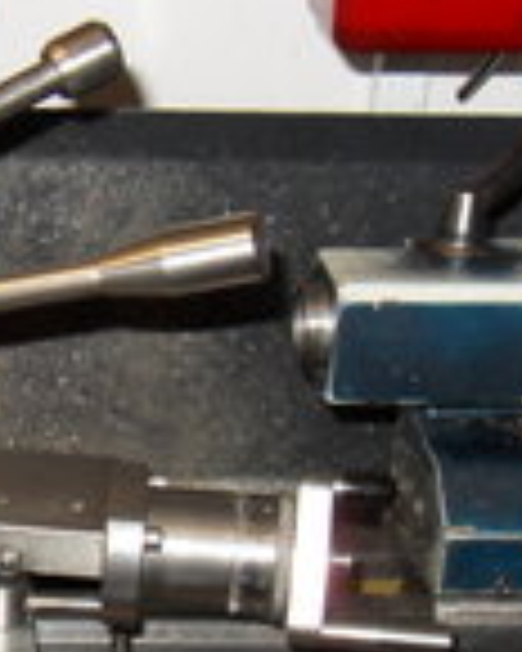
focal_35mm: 94
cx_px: -99
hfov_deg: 15.8
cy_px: 553
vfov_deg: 20.1
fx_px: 1815
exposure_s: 1/45
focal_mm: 6.3
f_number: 3.5
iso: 400
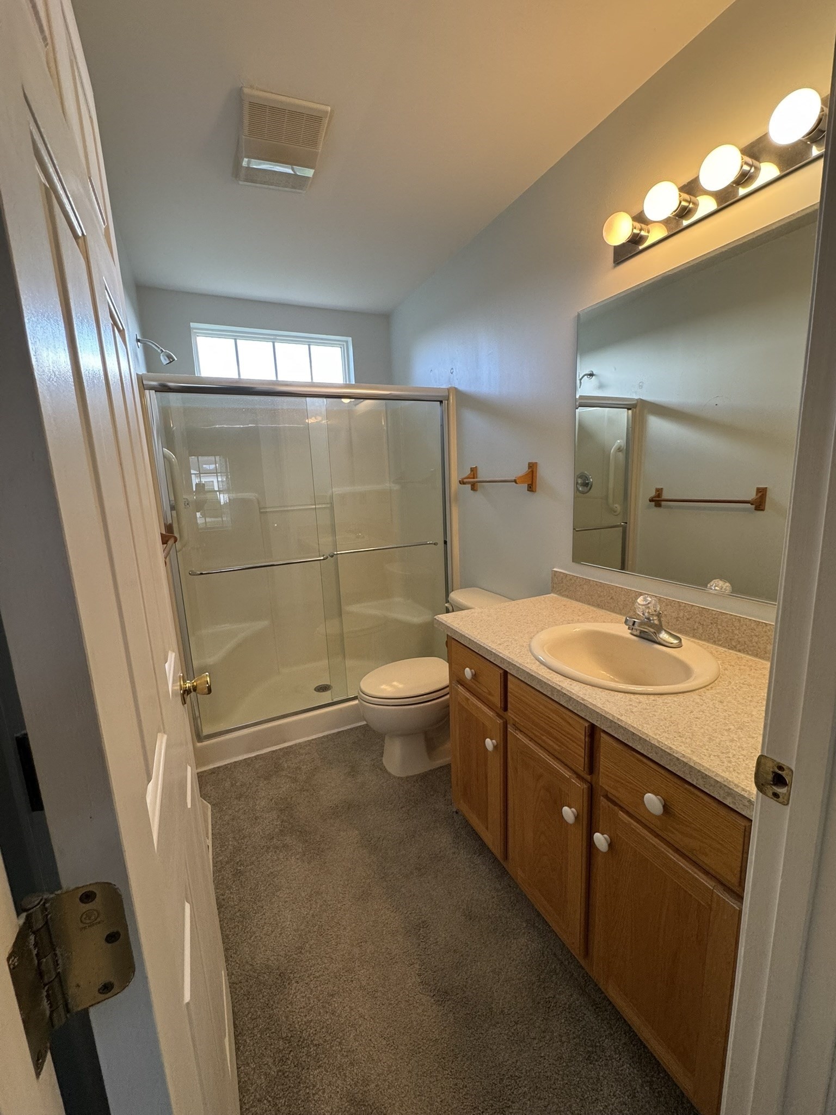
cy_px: 558
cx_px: 418
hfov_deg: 85.7
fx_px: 451
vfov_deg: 102.1
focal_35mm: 14
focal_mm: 2.22
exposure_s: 1/120
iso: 200
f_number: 2.2
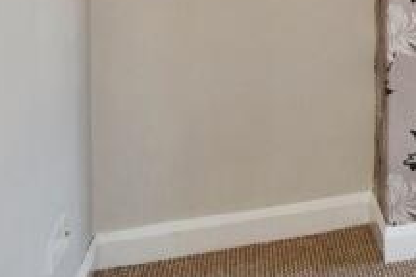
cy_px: -111
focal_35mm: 76
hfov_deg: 18.9
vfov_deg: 16.7
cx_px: 790
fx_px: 878
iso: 400
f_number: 7.1
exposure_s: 1/80
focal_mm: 16
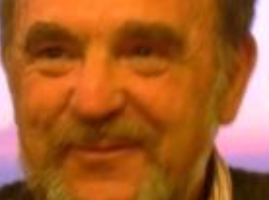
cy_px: 93
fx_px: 2319
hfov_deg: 6.6
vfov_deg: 5.0
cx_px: 109
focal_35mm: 299
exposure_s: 1/4.8
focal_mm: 19.5
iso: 242
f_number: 4.5
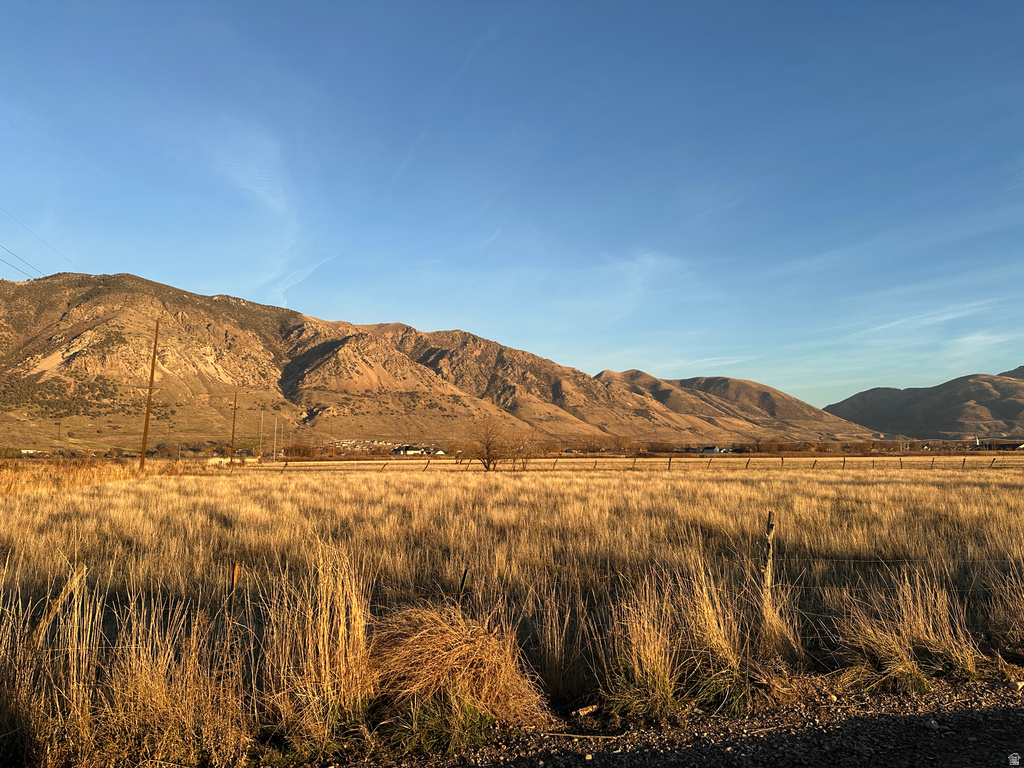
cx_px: 512
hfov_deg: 71.6
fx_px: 710
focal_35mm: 24
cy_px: 384
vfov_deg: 56.8
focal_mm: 6.86
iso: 80
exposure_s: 1/1721
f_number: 1.78
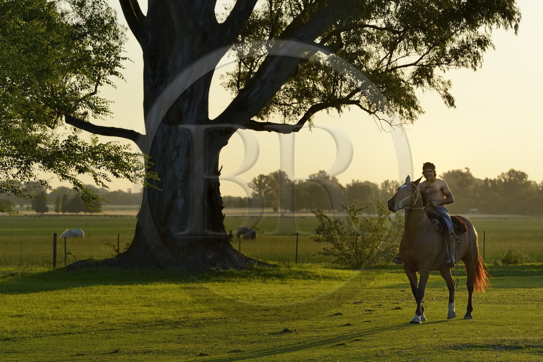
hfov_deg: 14.7
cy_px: 181
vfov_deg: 9.8
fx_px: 2111
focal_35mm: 140
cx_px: 272
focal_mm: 140
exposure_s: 1/800
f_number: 8
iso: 400
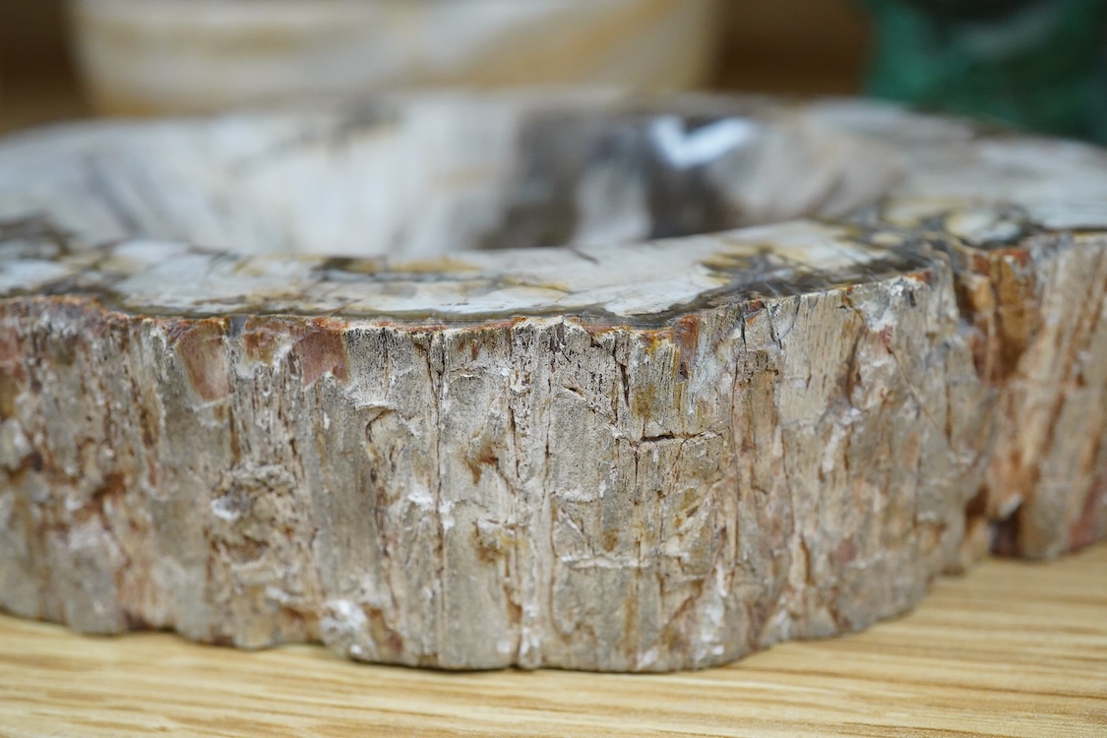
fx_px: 1384
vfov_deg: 29.9
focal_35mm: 45
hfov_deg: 43.6
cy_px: 369
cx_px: 554
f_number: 9
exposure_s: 1/160
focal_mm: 30
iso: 2500
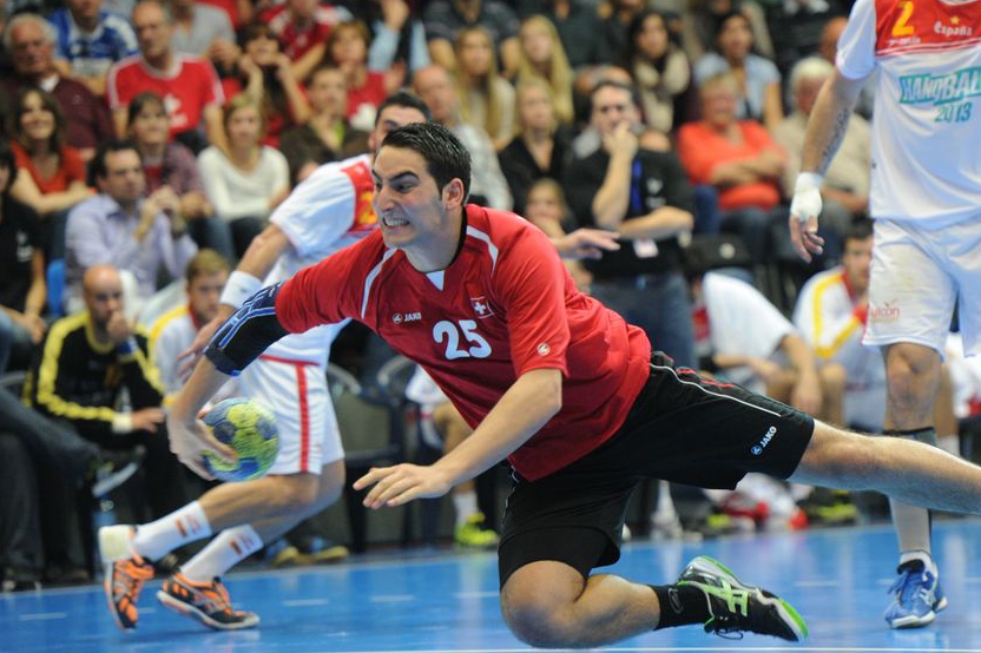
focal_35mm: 203
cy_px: 352
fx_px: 5529
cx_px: 592
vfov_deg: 6.8
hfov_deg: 10.1
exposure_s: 1/640
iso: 5000
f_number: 3.5
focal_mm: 165
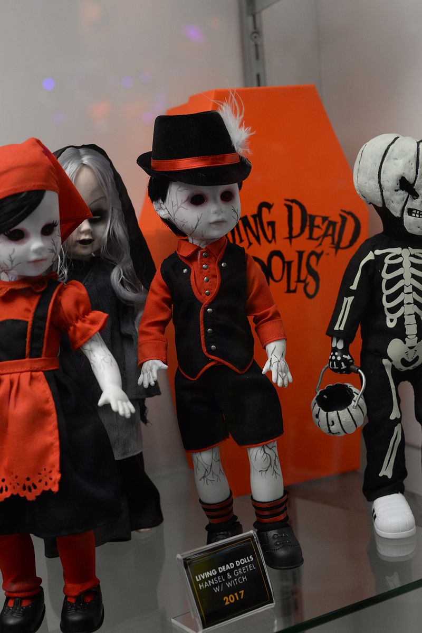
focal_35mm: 50
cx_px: 211
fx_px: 878
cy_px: 316
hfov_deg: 27.0
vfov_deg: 39.6
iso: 1600
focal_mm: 50
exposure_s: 1/125
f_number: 6.3
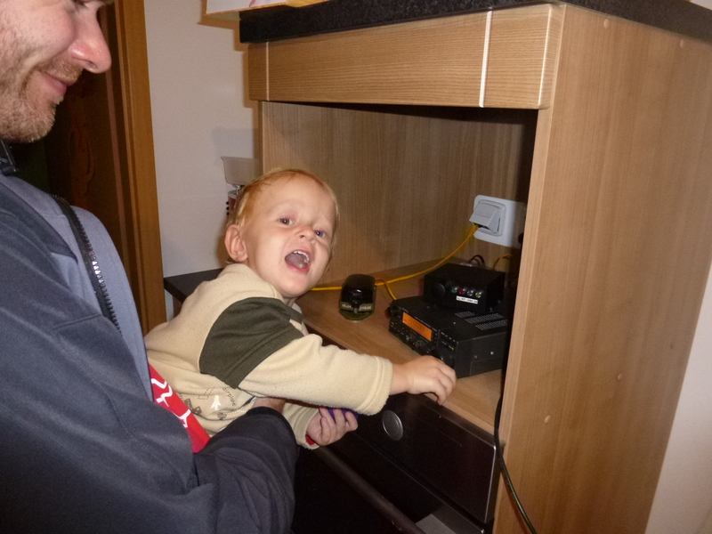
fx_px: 514
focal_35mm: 25
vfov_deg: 54.9
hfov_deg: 69.4
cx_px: 356
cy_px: 267
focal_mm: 4.5
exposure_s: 1/60
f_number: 3.1
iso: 400
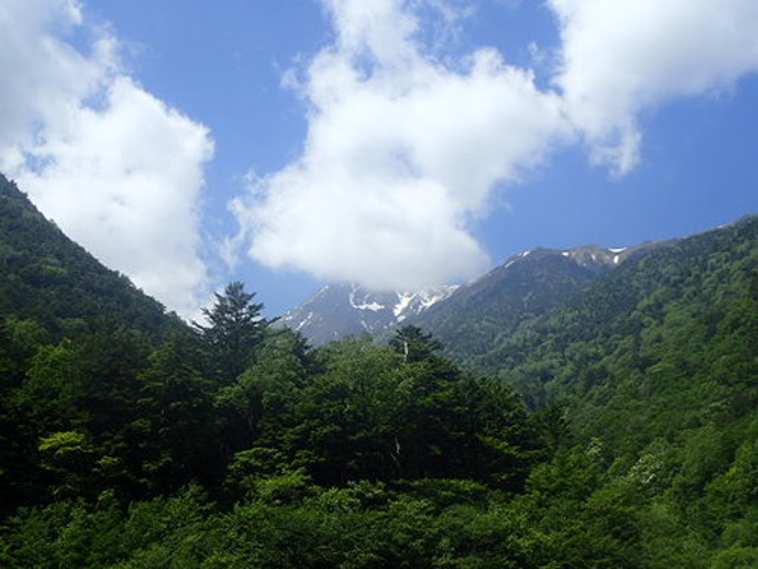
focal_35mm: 43
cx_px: 379
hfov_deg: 43.9
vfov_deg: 33.6
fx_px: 942
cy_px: 284
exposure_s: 1/800
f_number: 4
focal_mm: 7.86
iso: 100
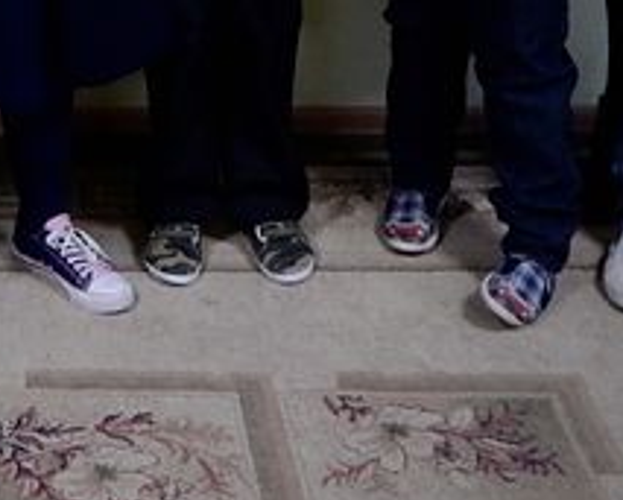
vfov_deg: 13.0
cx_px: -20
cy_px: -357
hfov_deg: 17.1
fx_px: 2013
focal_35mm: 109
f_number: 3.2
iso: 400
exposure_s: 1/15
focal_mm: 5.1
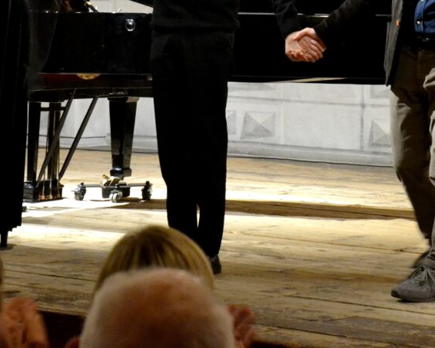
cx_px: 263
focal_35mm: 167
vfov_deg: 9.2
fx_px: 2150
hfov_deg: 11.5
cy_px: -7
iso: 2500
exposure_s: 1/30
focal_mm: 48
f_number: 5.6
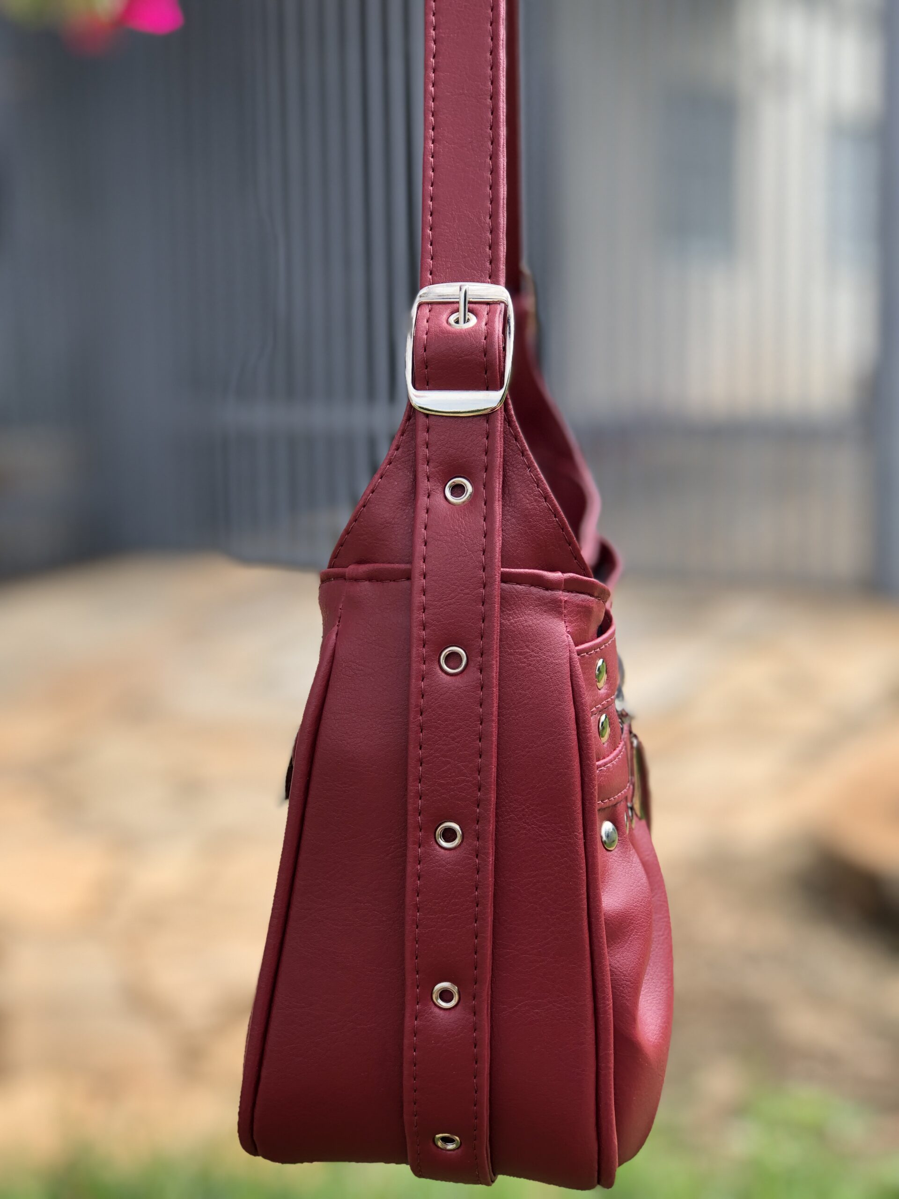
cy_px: 600
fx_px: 1974
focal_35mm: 57
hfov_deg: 25.7
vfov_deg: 33.8
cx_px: 450
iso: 20
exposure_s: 1/184
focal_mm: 6.6
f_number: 2.8
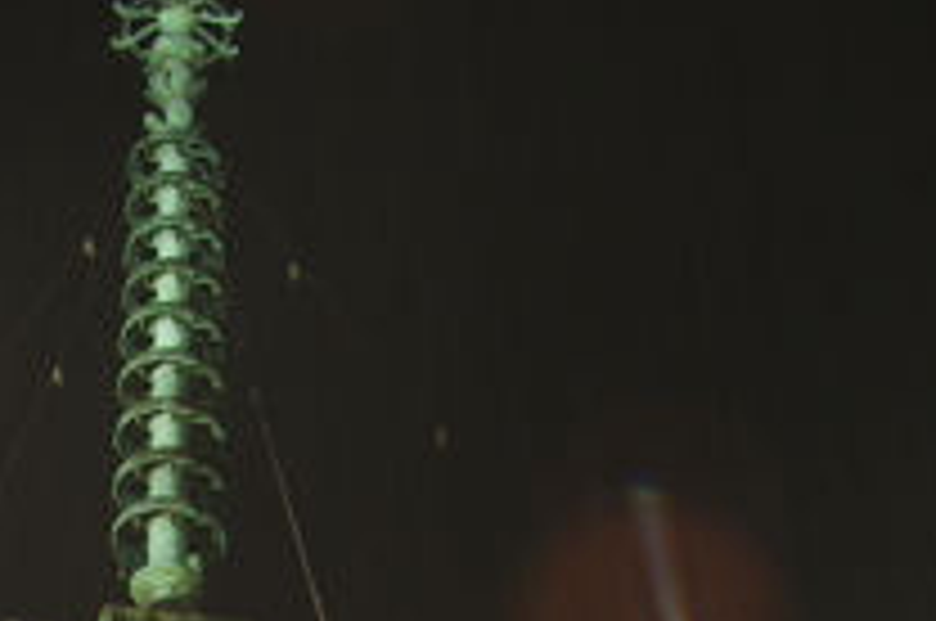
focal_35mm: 133
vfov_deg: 9.4
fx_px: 3453
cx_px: 387
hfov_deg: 15.4
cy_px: 1372
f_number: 10
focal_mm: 18
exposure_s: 5
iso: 100
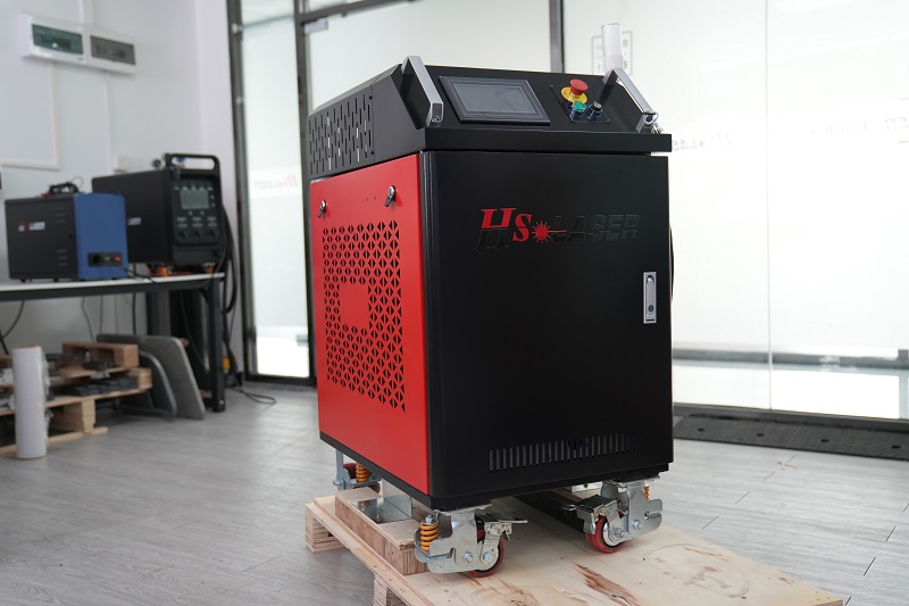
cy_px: 303
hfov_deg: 53.1
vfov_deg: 36.9
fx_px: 909
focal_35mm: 36
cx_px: 454
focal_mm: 36
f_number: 2.8
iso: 320
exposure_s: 1/40
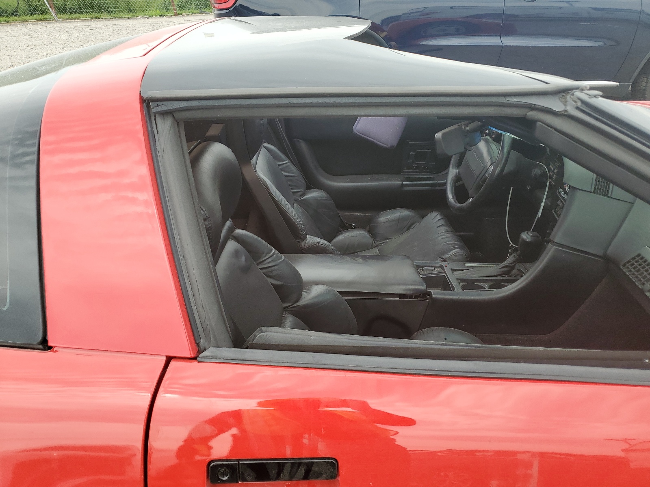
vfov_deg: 53.1
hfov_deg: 67.3
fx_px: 488
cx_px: 325
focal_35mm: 26
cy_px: 244
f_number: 1.5
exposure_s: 1/667
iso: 50
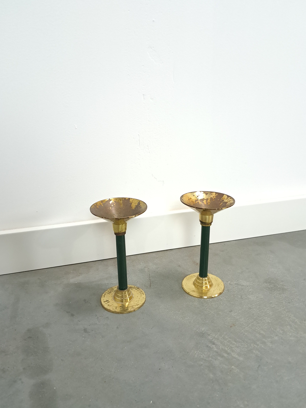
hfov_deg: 49.8
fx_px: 330
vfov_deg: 63.4
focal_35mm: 28
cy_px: 193
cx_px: 155
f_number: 1.8
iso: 400
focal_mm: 5.23
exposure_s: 1/50
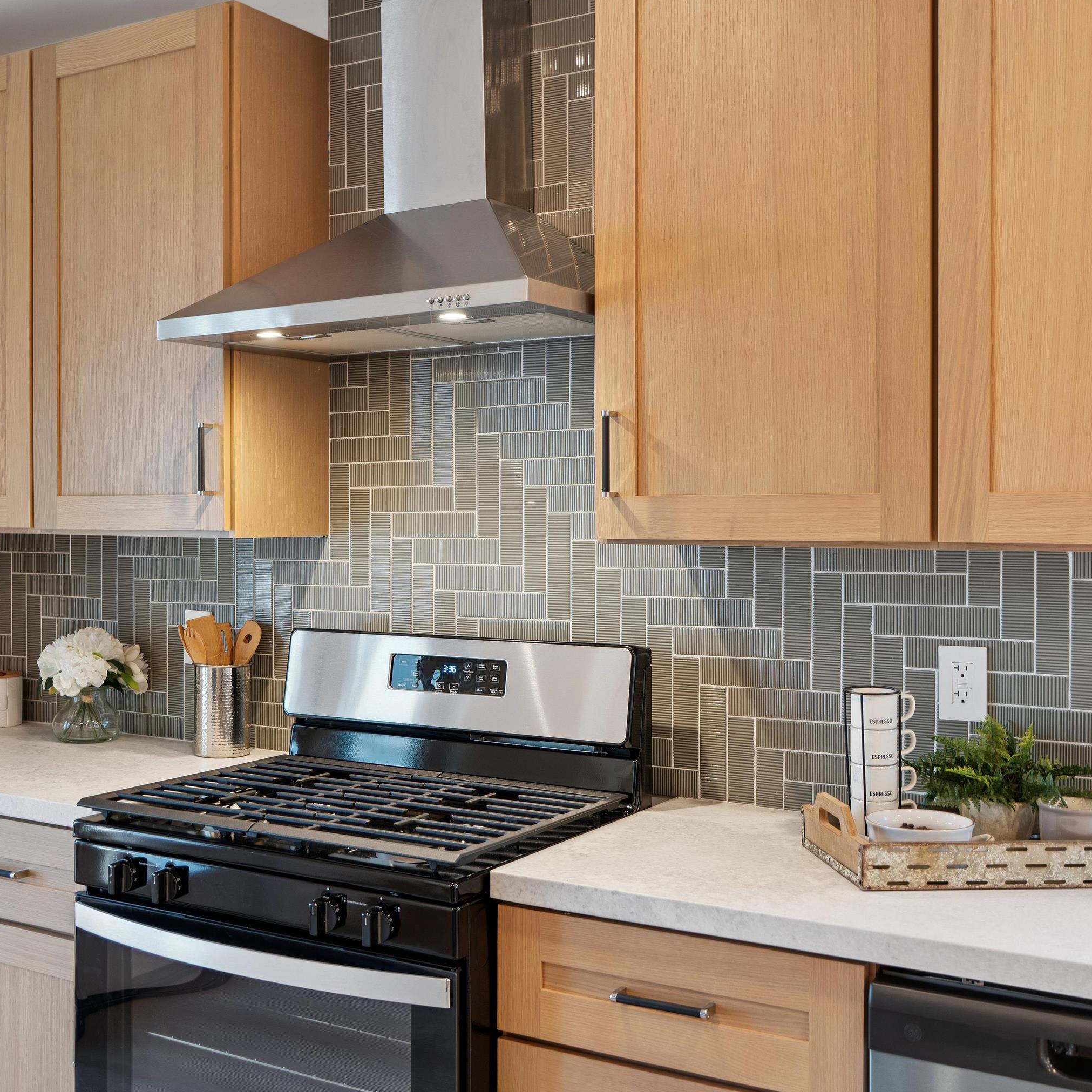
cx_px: 445
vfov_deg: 41.9
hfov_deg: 41.7
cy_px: 548
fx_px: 1428
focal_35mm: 40
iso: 320
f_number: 5.6
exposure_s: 1/15
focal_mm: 31
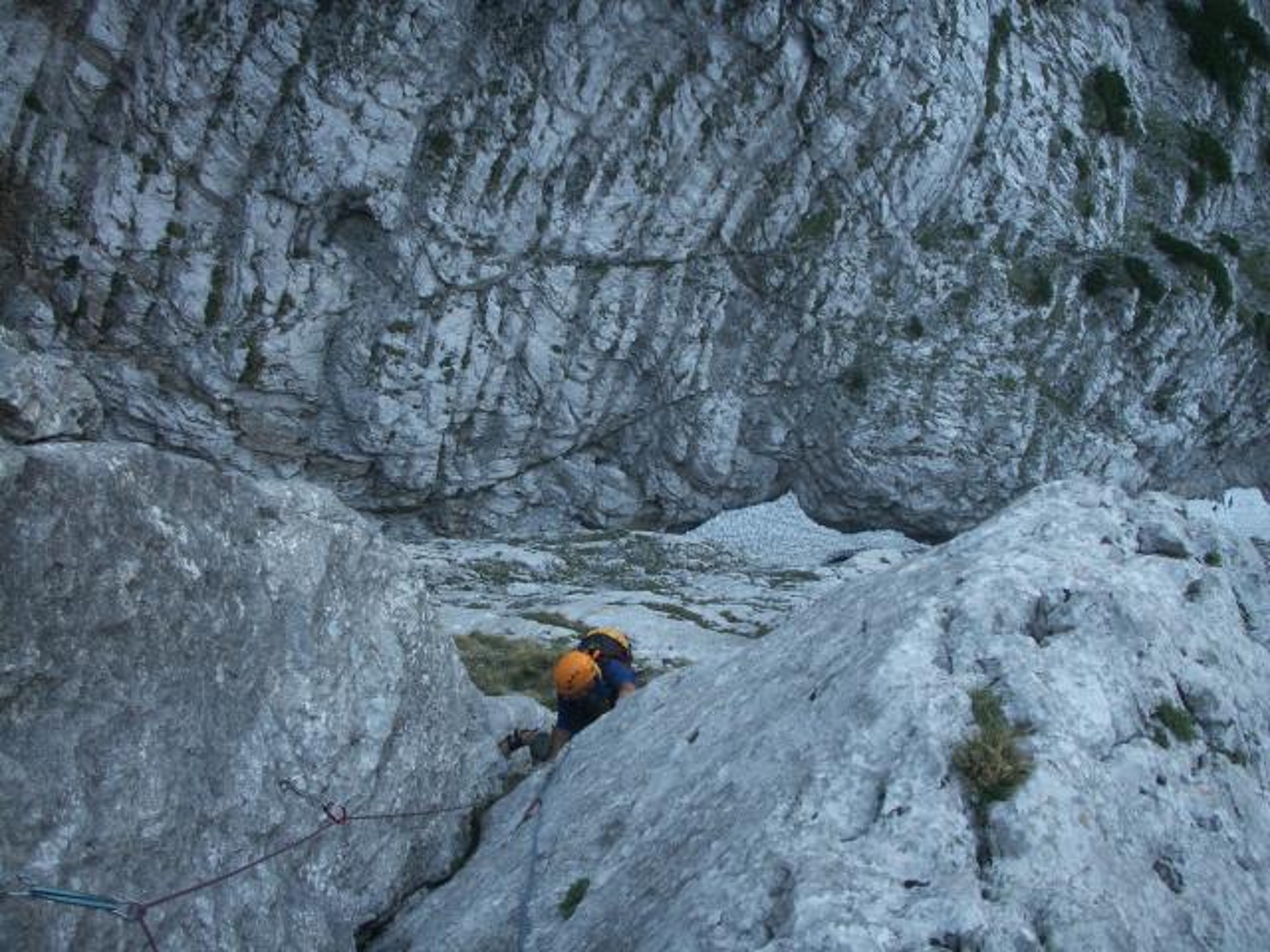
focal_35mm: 37
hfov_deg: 50.1
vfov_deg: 38.7
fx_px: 1357
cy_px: 476
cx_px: 635
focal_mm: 7.7
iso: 50
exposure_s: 1/100
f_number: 3.5
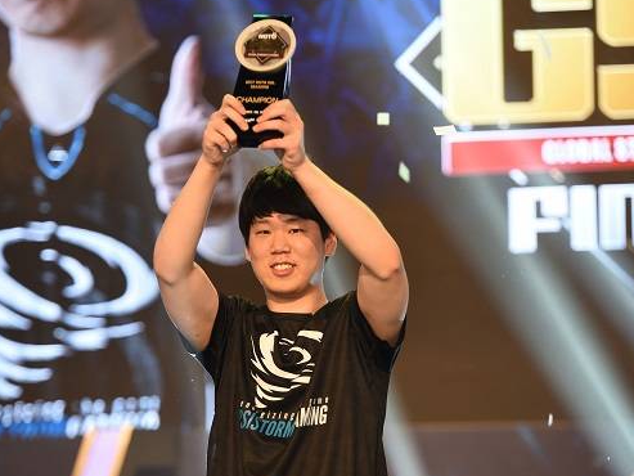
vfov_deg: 8.2
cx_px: 305
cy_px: 255
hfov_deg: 10.9
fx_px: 3316
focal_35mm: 181
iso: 1000
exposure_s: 1/160
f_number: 3.2
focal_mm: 145
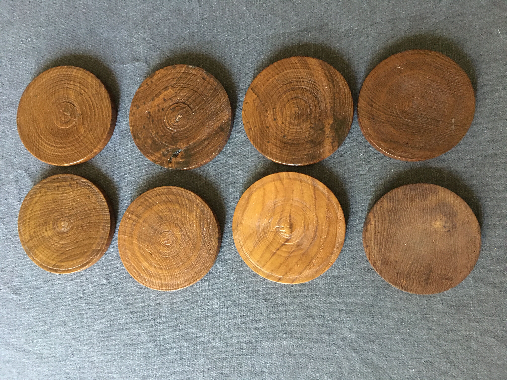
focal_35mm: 29
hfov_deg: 61.7
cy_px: 190
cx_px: 254
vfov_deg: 48.2
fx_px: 425
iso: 500
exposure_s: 1/17
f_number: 2.2
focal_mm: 4.15
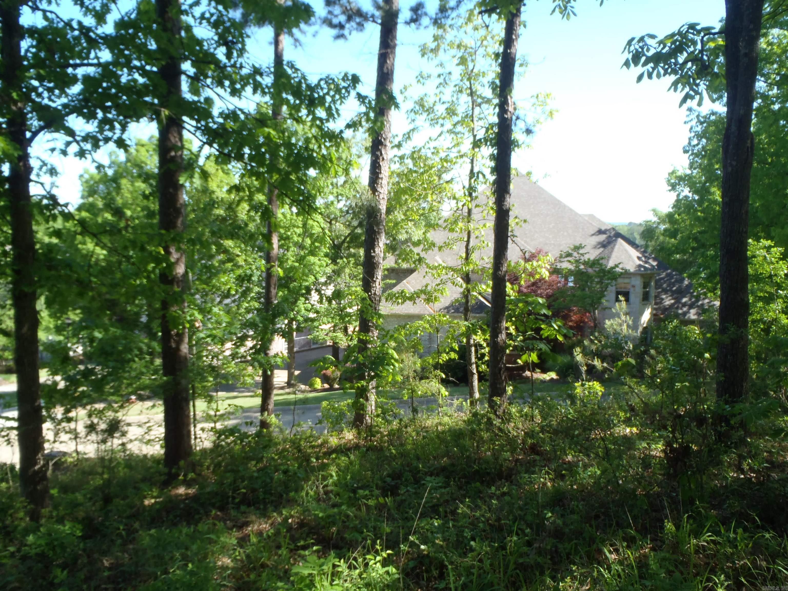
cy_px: 296
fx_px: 637
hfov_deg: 63.4
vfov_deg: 49.7
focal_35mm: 28
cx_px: 394
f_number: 3.9
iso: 80
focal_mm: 5
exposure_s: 1/125
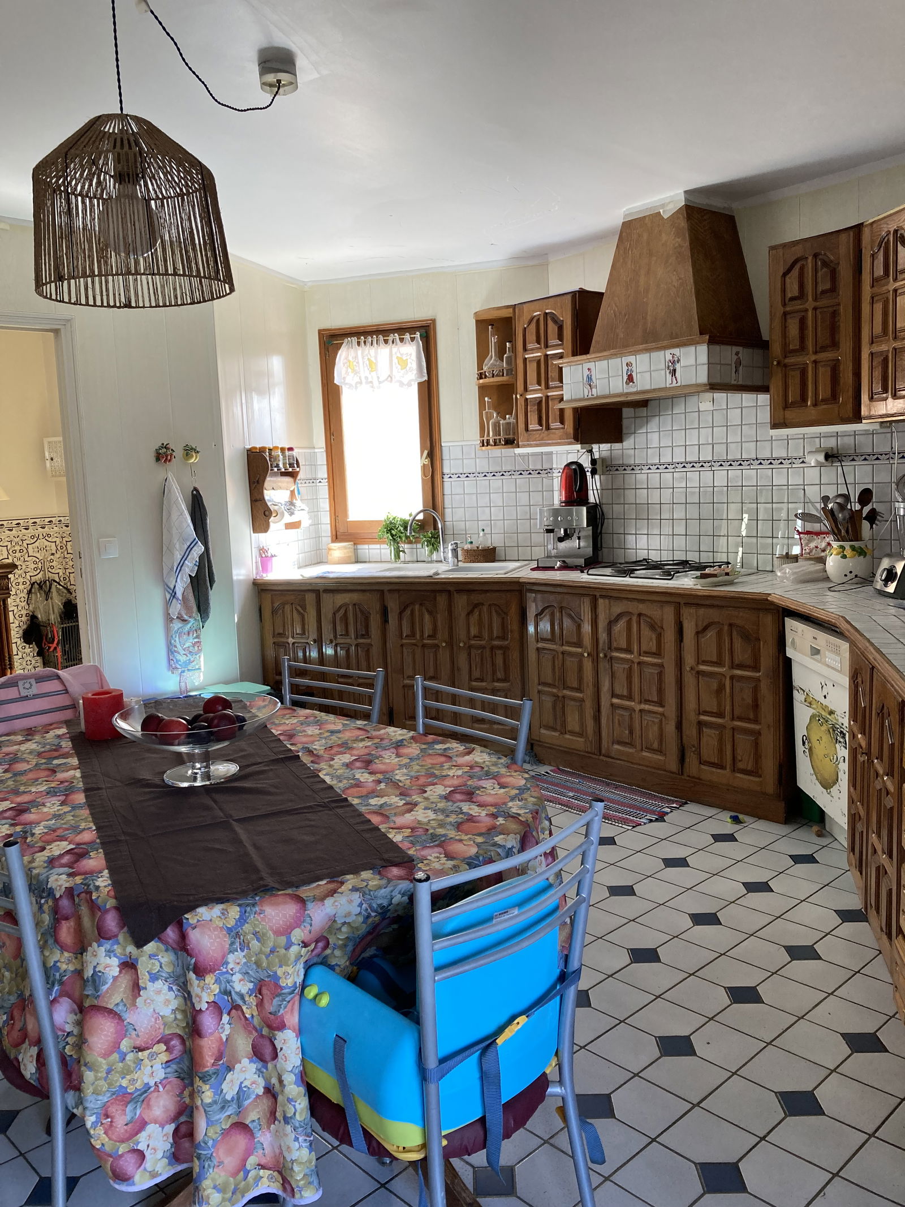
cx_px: 452
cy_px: 604
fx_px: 976
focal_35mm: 28
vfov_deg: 63.4
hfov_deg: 49.7
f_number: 1.8
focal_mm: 3.99
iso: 80
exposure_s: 1/121
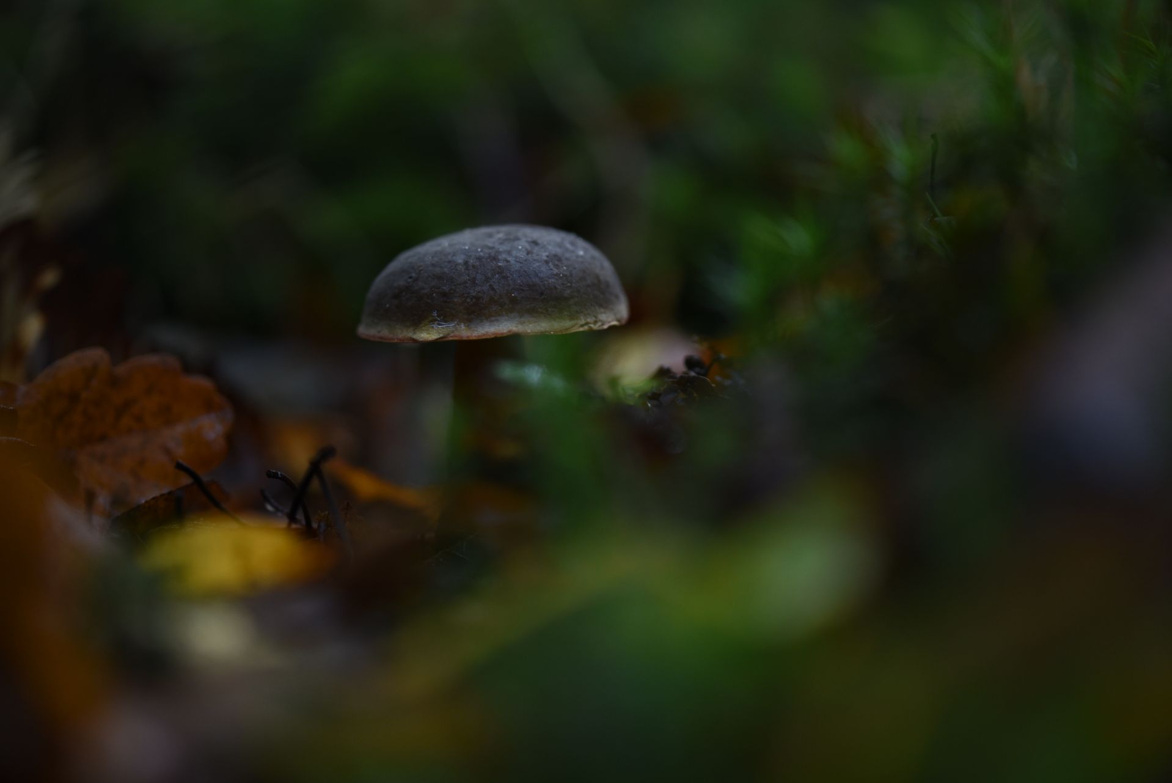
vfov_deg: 13.1
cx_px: 586
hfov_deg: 19.4
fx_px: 3420
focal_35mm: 105
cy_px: 392
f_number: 3.3
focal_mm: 105
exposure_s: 1/60
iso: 800
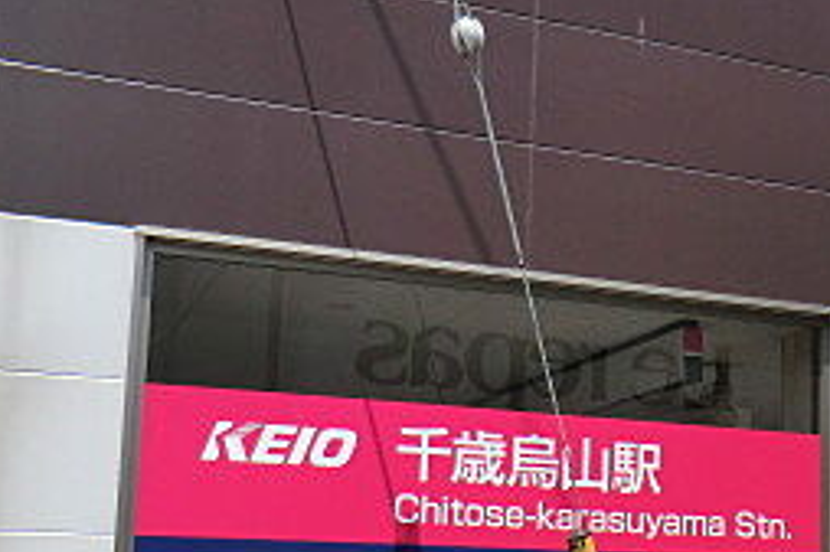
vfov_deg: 21.4
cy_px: 379
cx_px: 768
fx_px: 1452
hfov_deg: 30.3
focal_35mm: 63
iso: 80
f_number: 3.2
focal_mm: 4.3
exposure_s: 1/1000
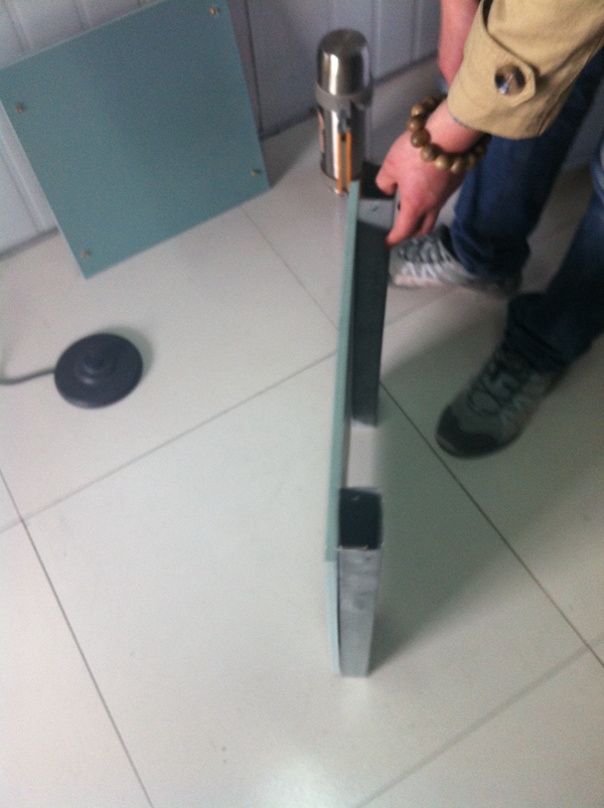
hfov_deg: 40.6
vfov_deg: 52.7
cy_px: 404
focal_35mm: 35
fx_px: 816
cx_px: 302
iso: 125
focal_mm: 3.85
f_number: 2.8
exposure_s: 1/15
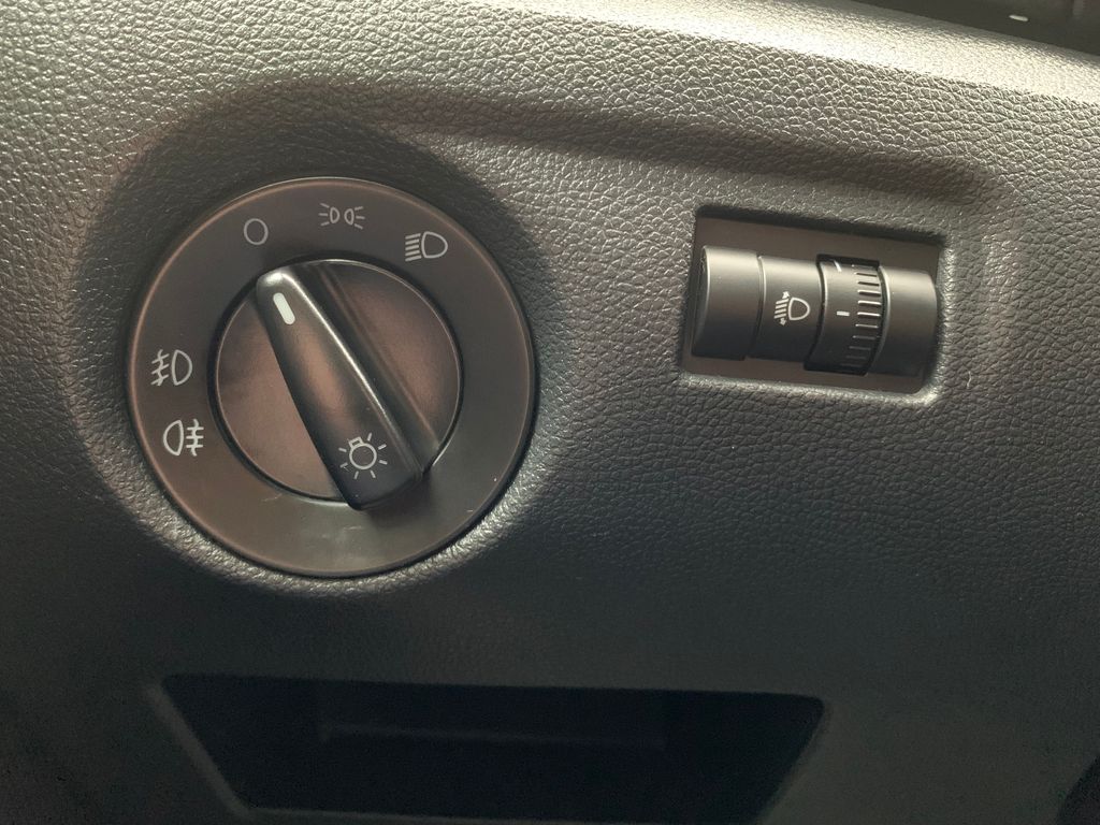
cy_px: 412
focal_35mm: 26
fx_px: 826
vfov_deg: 53.1
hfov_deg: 67.3
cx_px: 550
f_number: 1.8
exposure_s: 1/25
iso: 800
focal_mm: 4.25
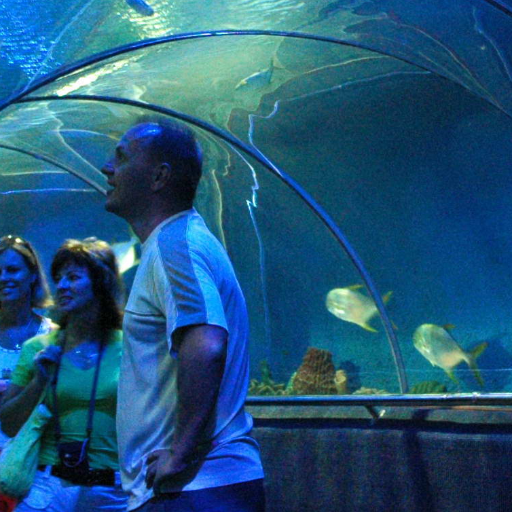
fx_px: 2042
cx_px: 340
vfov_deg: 14.2
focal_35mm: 122
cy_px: 73
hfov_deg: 14.3
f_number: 4
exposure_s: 1/20
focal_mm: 24
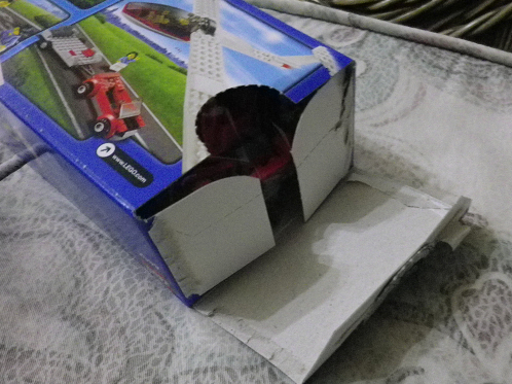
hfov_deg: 50.9
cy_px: 242
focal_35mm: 36
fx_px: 532
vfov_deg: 39.3
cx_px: 316
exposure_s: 1/30
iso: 800
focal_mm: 5
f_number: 3.2
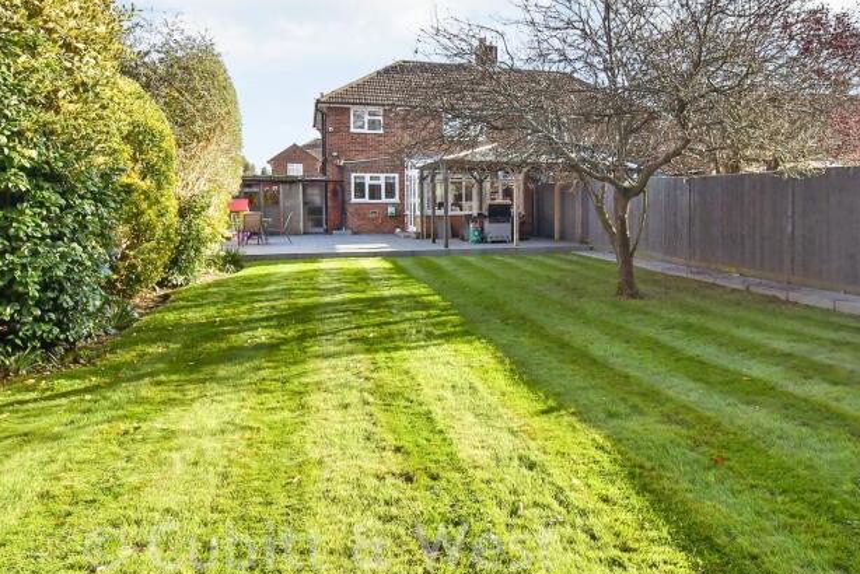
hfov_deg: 70.1
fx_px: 597
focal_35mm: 25
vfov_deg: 50.9
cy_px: 219
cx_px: 549
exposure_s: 1/400
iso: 400
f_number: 8
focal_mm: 10
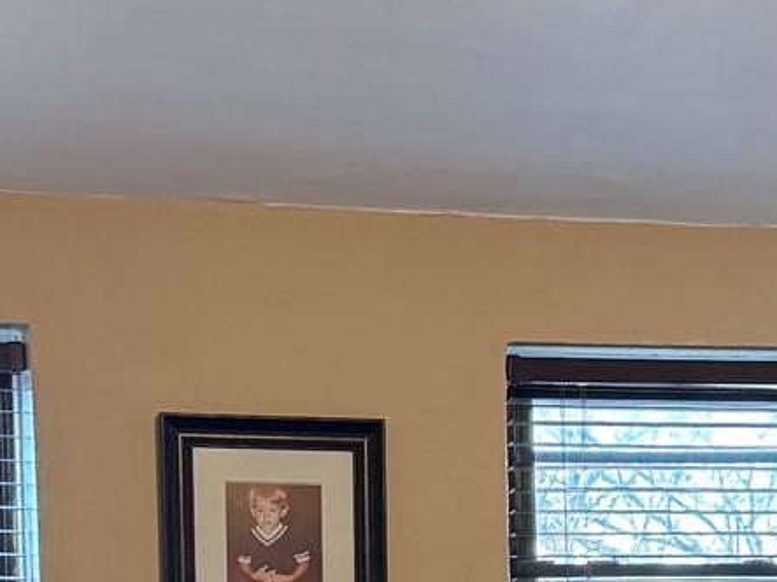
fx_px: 2491
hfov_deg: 17.6
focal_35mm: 111
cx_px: 602
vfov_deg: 12.8
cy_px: 806
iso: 320
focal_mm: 6.76
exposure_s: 1/60
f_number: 1.78
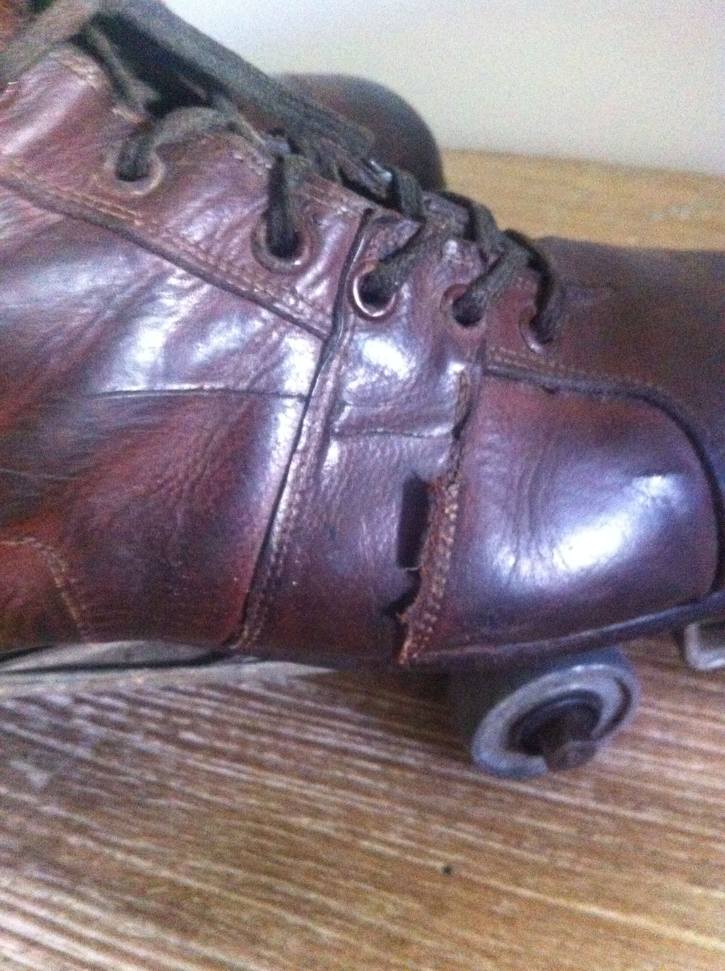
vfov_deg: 52.7
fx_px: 980
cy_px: 486
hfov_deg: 40.6
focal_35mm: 35
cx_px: 362
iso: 1000
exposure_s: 1/15
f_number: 2.8
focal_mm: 3.85
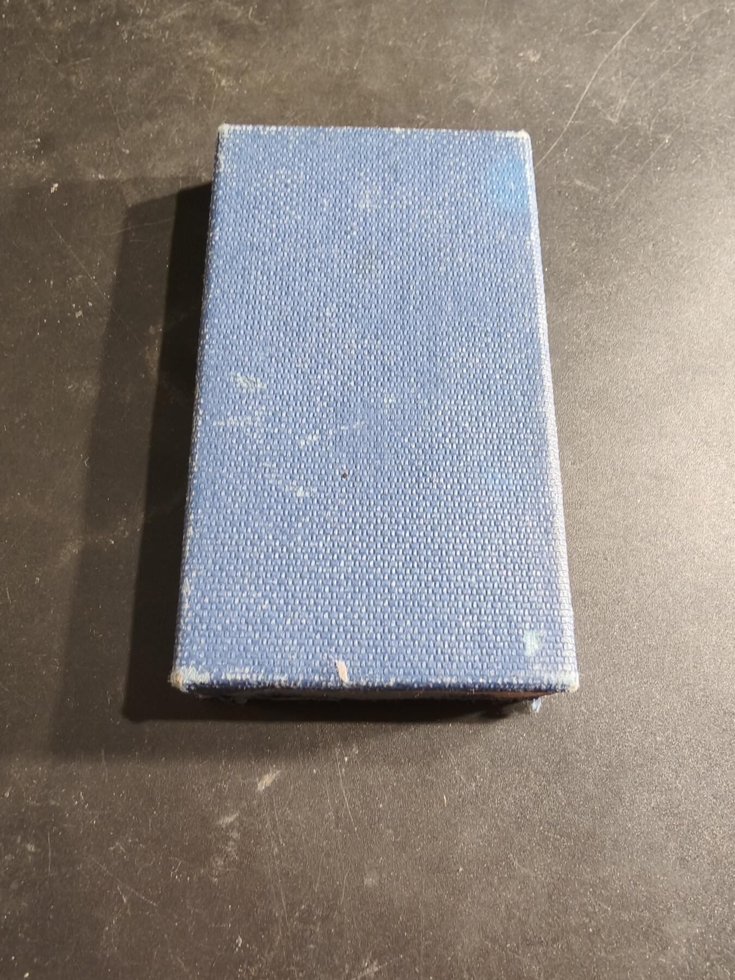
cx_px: 368
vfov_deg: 73.9
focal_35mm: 23
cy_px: 490
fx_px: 651
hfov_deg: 58.9
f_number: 2
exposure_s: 1/50
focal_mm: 2.32
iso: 400
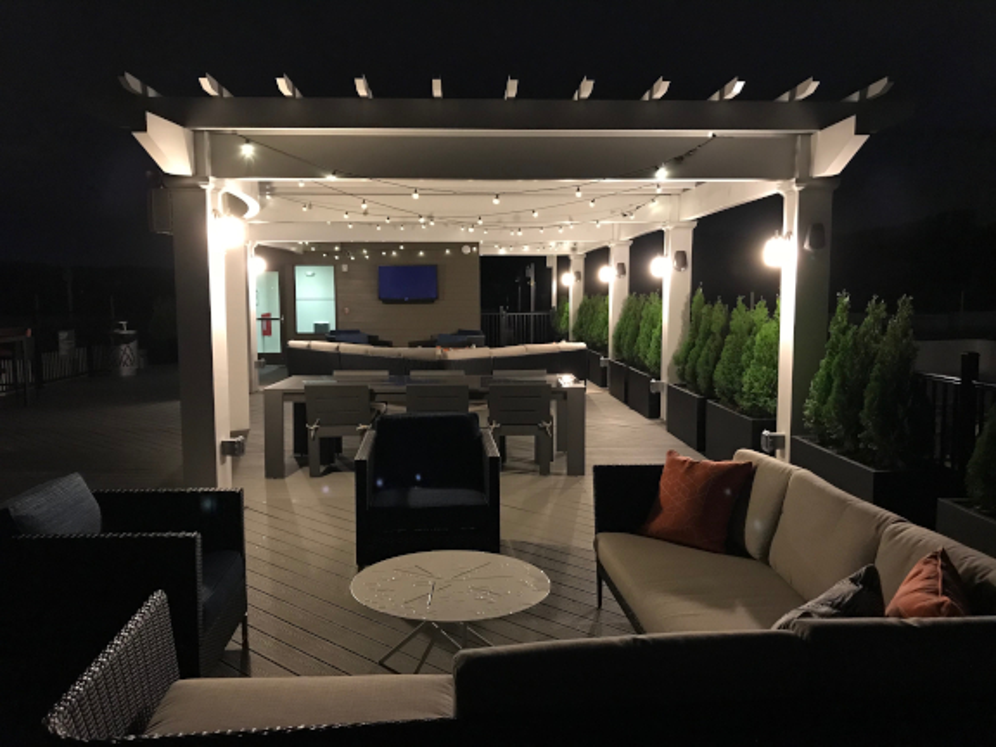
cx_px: 498
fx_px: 806
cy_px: 374
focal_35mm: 28
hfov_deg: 63.4
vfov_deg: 49.7
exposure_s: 1/6
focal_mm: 3.99
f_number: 1.8
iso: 100
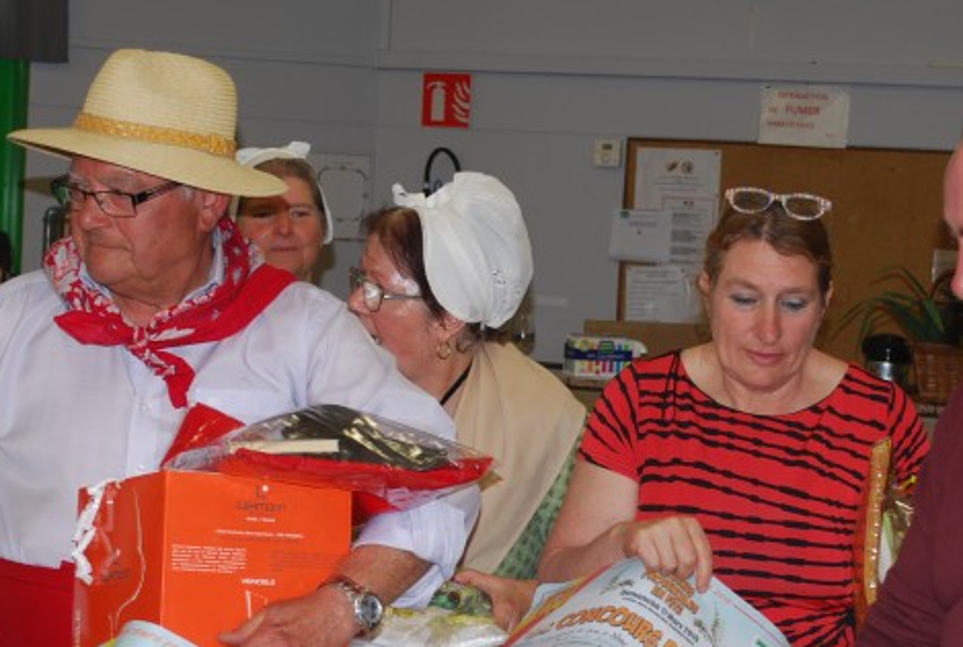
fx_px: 2332
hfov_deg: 23.3
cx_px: 546
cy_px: 358
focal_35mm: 87
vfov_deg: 15.8
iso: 200
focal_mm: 34
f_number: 5
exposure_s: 1/60
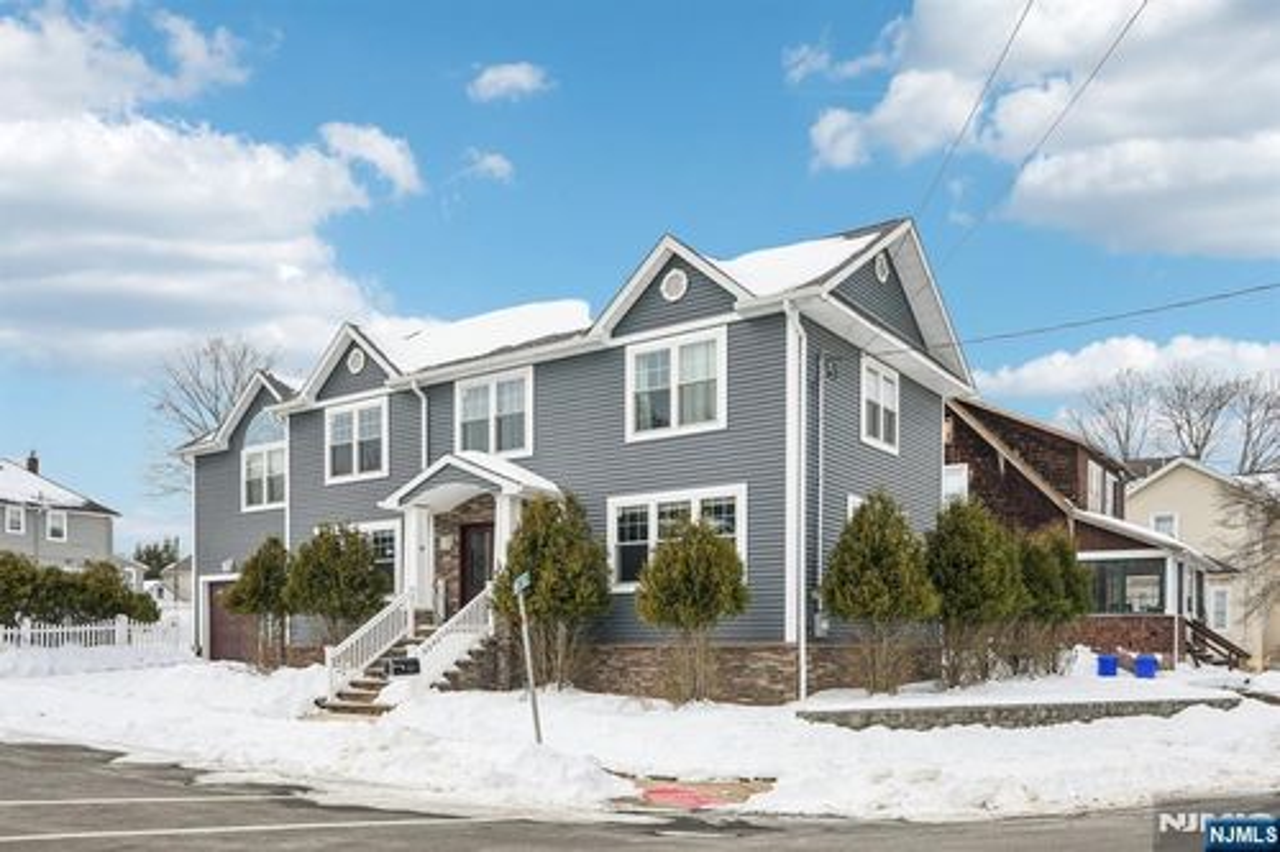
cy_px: 426
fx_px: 977
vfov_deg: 47.1
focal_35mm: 28
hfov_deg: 66.4
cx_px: 640
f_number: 9
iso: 100
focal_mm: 27.5
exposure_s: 1/250
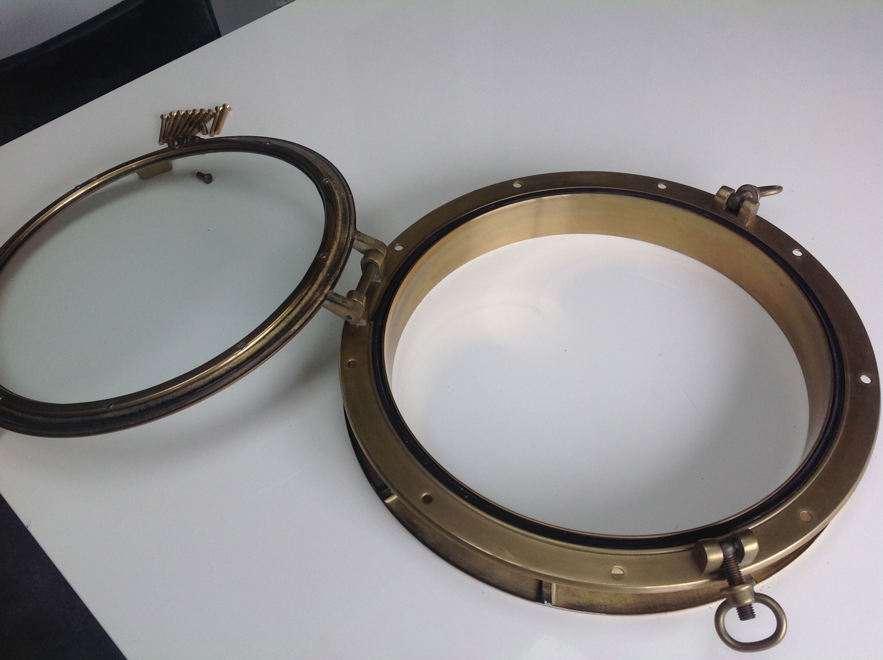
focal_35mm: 35
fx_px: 891
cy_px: 330
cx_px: 442
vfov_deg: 40.6
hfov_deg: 52.7
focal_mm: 4.28
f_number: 2.4
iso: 50
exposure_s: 1/153
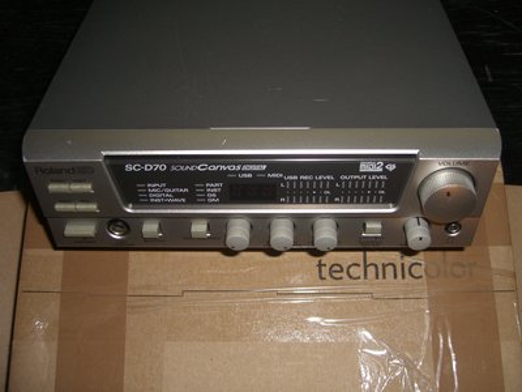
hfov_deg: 49.0
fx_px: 573
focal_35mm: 38
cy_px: 196
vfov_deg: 37.7
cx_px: 261
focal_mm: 7.9
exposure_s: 1/60
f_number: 2.8
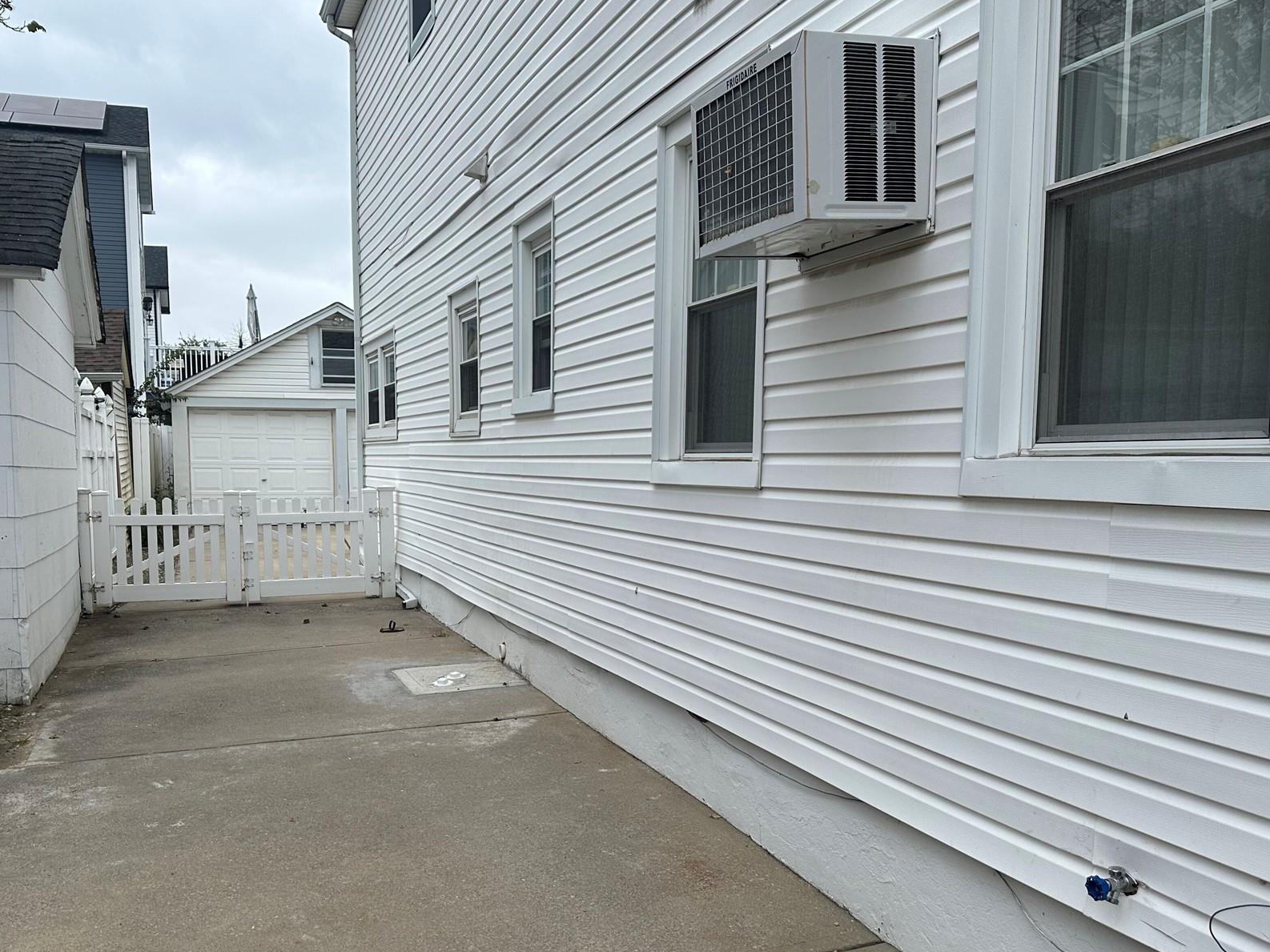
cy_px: 554
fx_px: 1137
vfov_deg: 45.3
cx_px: 601
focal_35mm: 31
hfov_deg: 58.3
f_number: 1.78
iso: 80
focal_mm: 6.86
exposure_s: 1/1916
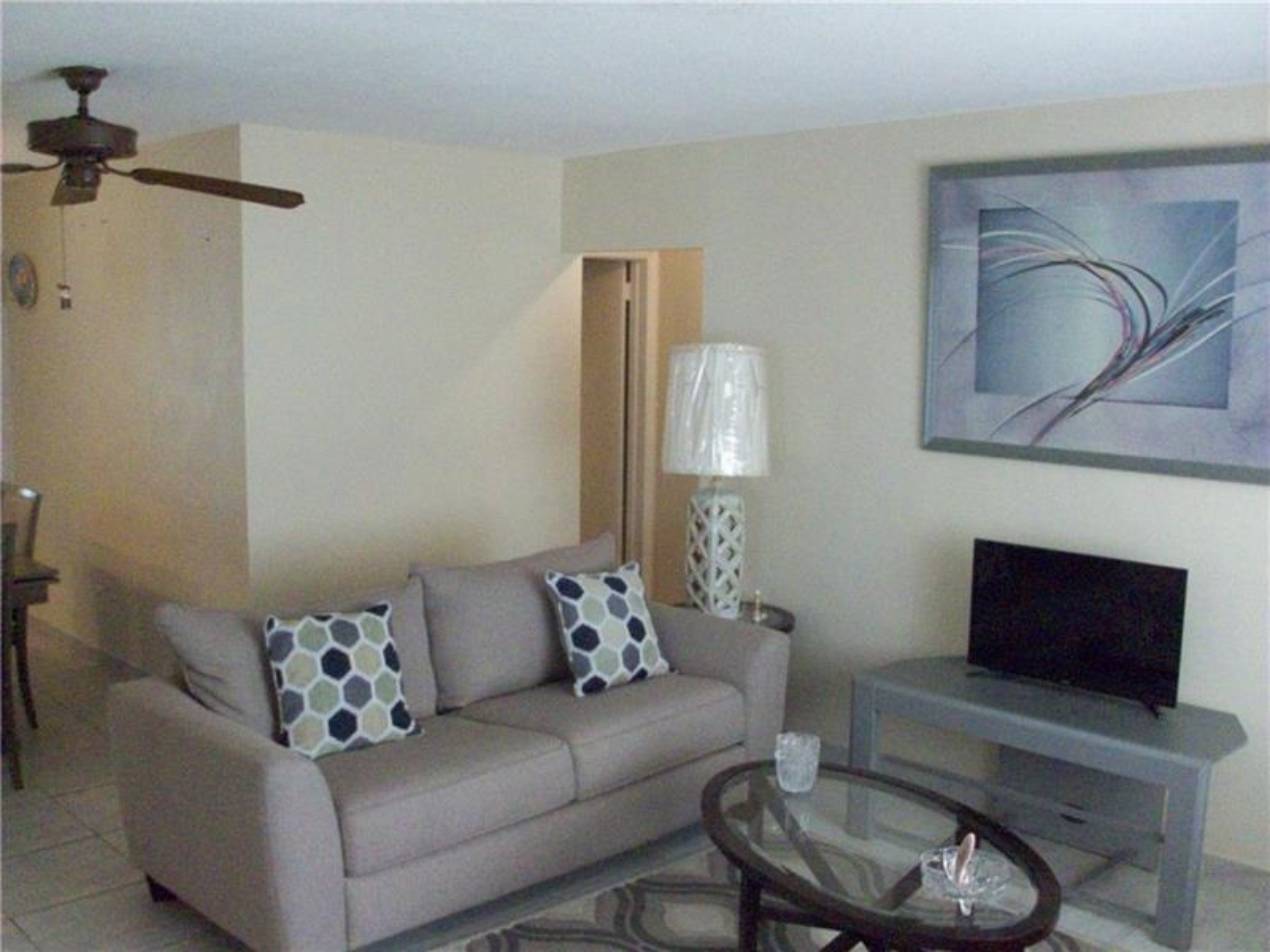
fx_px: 1247
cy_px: 476
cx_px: 635
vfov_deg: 41.8
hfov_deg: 54.0
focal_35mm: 34
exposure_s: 1/64
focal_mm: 5.7
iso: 449
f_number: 2.8
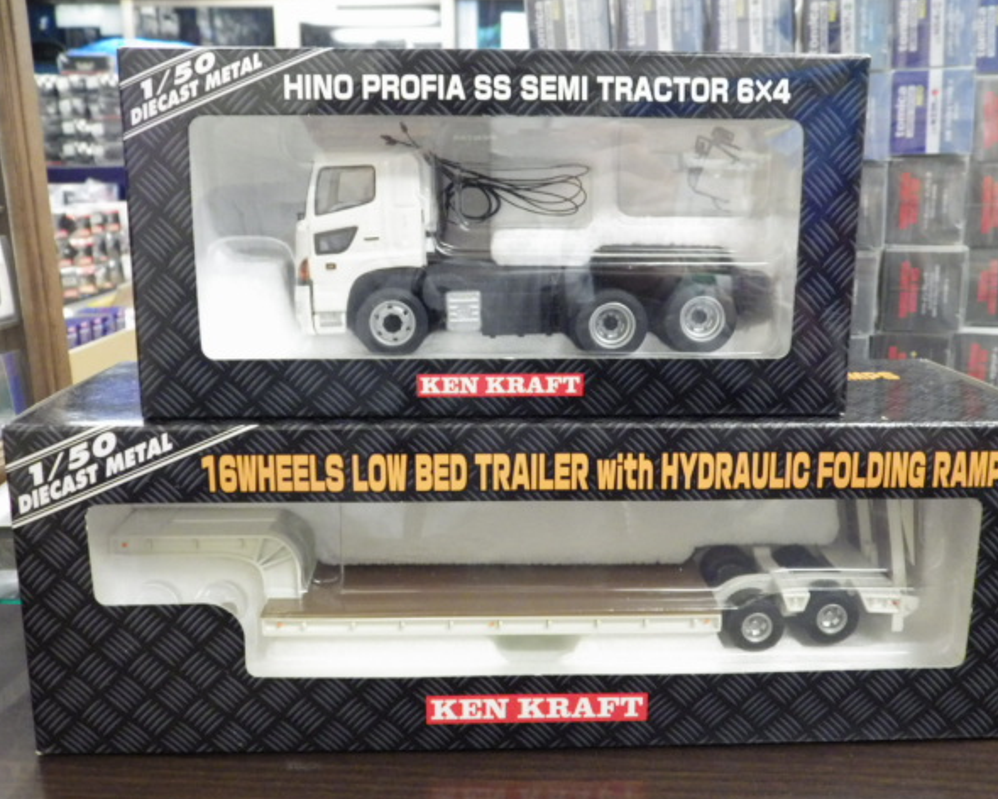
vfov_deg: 41.2
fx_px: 1063
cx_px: 521
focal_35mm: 36
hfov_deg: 50.3
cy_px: 403
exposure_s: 1/30
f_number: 3.4
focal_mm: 6.2
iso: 800
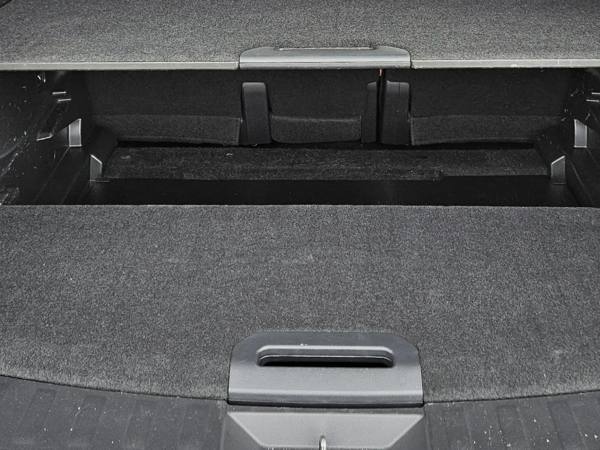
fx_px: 919
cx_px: 320
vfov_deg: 26.6
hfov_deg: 36.2
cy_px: 43
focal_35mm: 53
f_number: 1.8
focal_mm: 5.4
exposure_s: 1/100
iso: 64
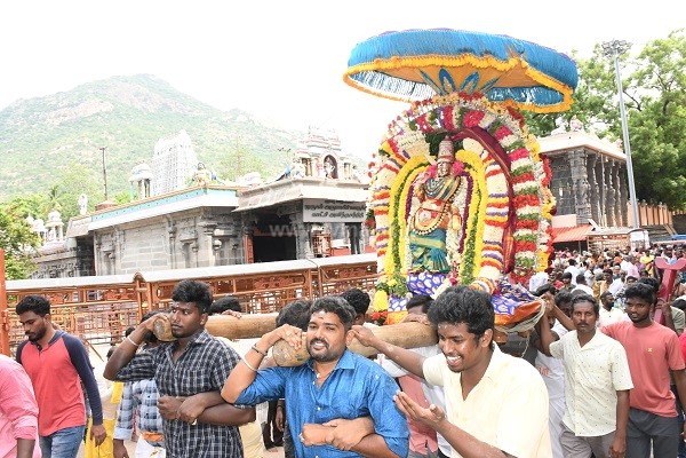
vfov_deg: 47.9
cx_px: 343
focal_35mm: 27
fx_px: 514
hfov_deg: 67.4
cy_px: 229
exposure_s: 1/200
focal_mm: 18
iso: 2000
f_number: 14
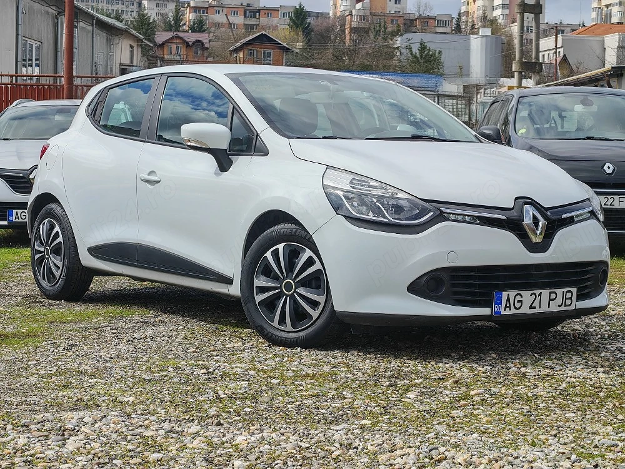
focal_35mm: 82
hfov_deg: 23.8
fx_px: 1481
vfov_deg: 18.0
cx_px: 312
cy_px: 234
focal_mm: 15.38
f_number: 2.6
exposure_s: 1/476
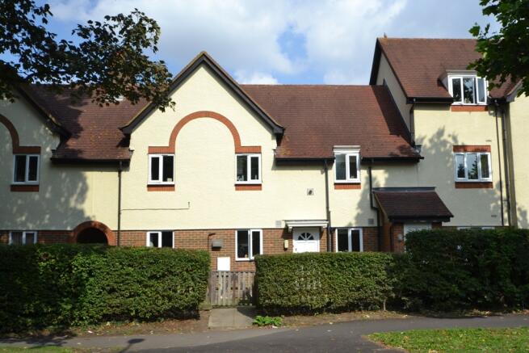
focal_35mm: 36
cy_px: 176
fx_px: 529
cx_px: 264
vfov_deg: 36.9
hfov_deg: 53.1
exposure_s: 1/250
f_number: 7.1
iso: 100
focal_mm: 24
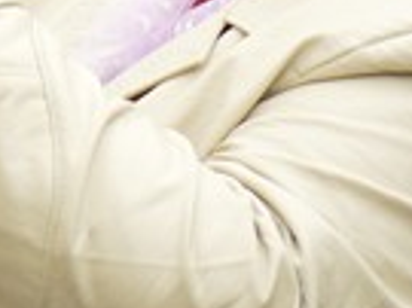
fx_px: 2033
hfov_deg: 10.8
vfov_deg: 8.5
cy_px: -116
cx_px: -348
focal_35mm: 171
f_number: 4
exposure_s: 1/100
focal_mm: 6
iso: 100
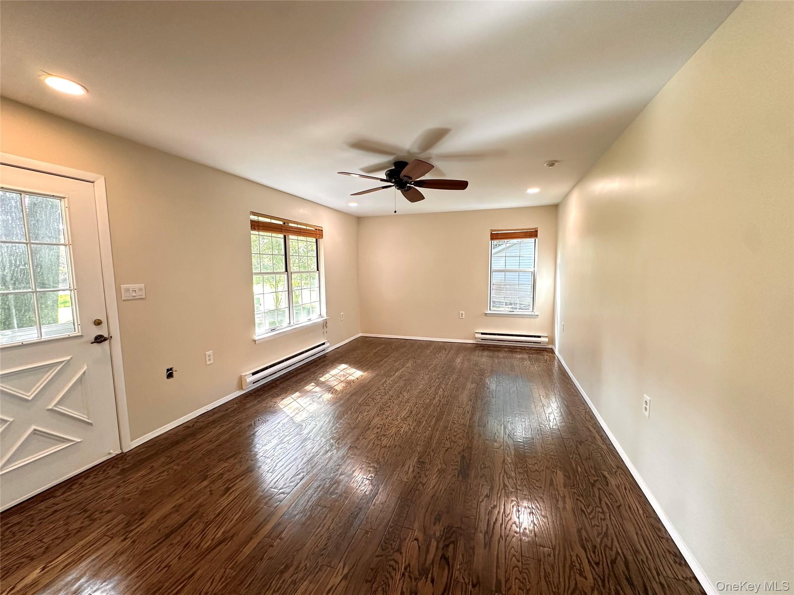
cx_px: 397
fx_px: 321
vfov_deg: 85.7
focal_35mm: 14
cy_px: 298
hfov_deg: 102.1
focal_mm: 2.22
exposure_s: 1/120
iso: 250
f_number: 2.2
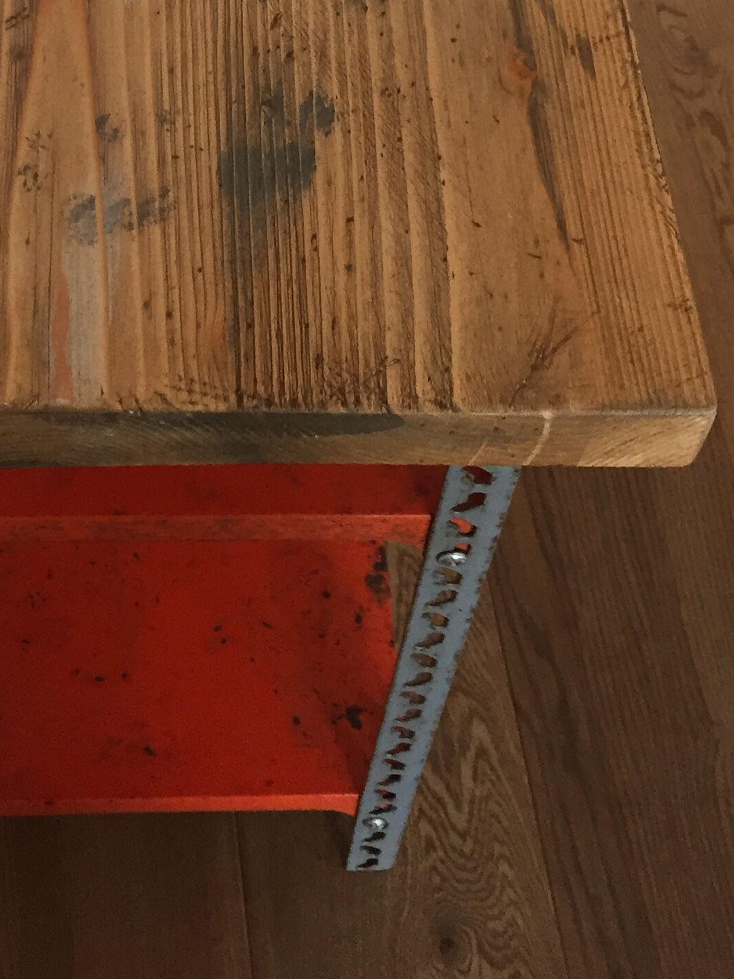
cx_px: 153
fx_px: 1894
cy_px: -108
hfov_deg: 21.7
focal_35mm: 67
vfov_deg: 26.6
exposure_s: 1/30
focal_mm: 4.15
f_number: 2.2
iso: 40
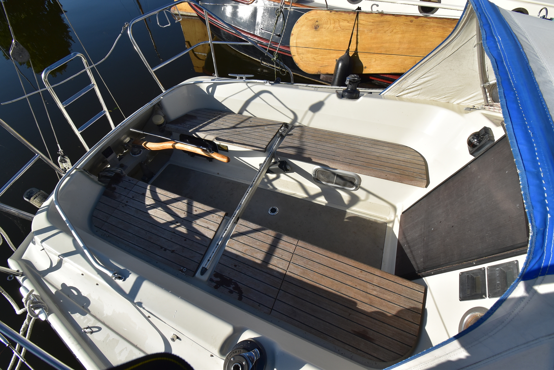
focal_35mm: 15
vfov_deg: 77.4
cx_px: 277
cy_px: 185
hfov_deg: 100.3
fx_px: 231
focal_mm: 10
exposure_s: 1/500
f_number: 11
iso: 400
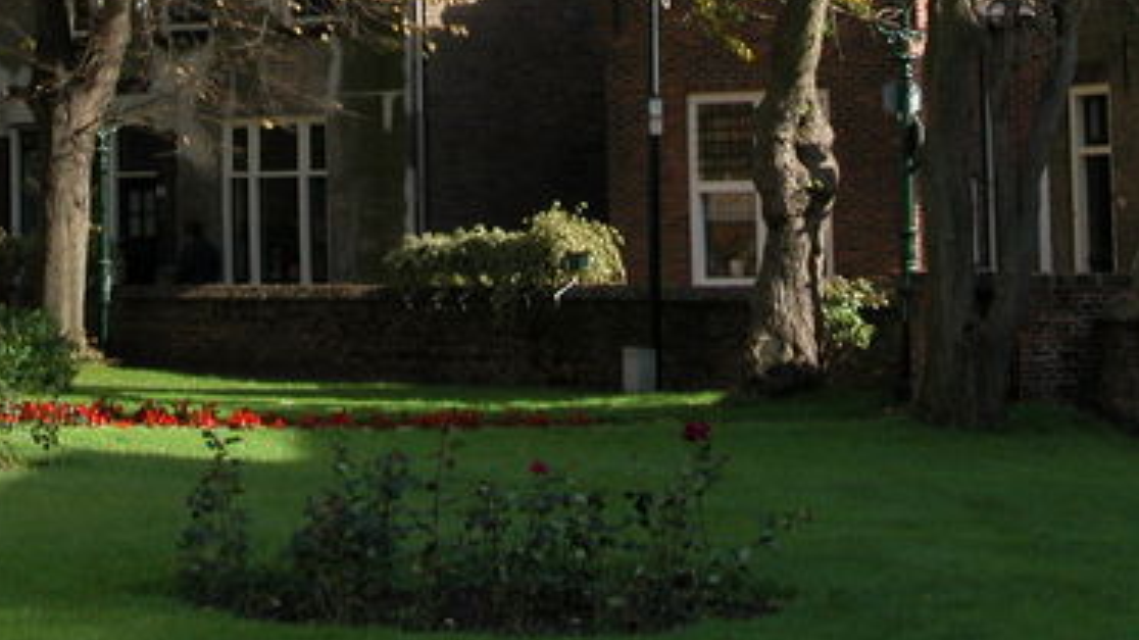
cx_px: 490
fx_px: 4318
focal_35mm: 143
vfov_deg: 8.3
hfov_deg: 15.0
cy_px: -276
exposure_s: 1/242
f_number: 5.1
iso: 100
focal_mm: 15.7
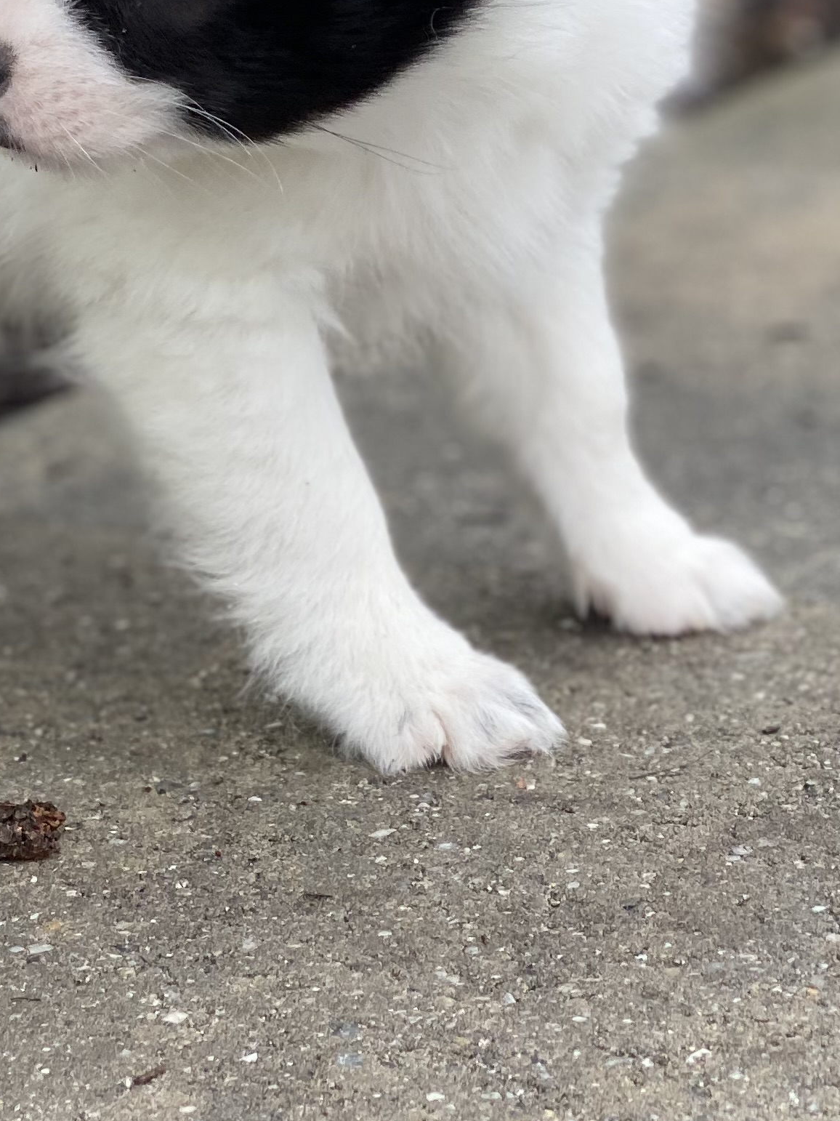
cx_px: 113
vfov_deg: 14.5
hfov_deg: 10.8
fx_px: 4401
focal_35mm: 136
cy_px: 282
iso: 20
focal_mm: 6
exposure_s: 1/353
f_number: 2
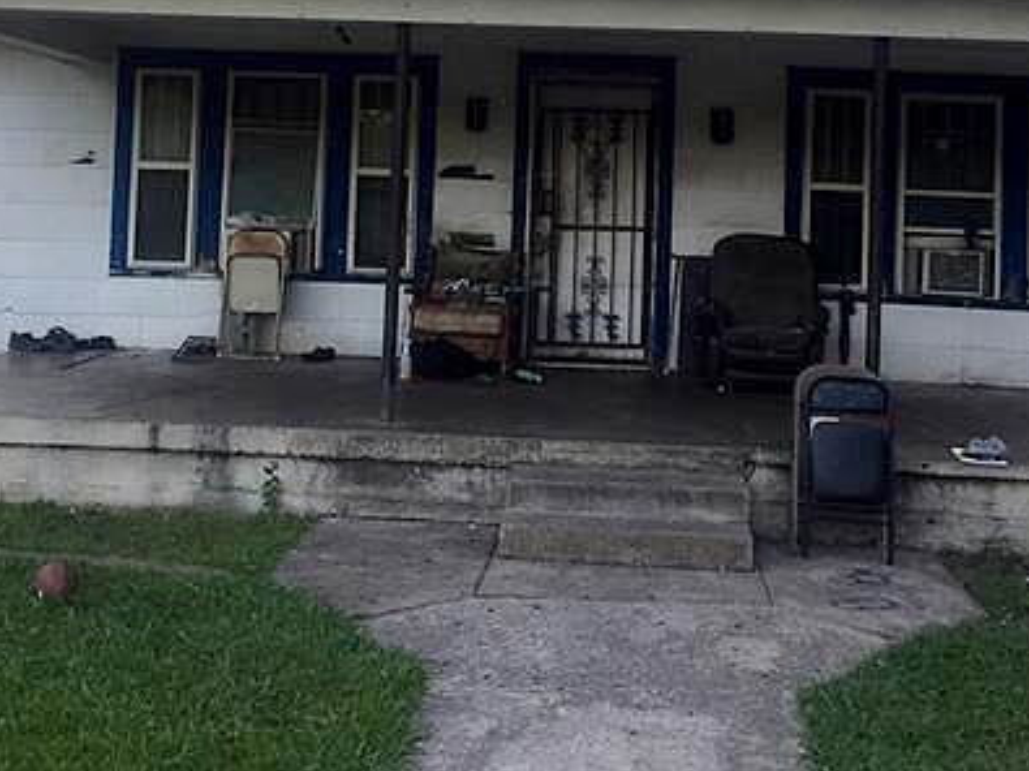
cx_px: 568
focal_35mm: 47
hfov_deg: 40.4
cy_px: 190
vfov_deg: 30.3
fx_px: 1397
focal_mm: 4.15
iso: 32
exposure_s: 1/60
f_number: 2.2
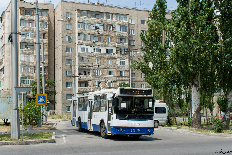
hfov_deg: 38.2
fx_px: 335
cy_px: 78
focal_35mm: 52
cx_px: 116
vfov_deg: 26.0
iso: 100
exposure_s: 1/320
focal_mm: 35
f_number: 8
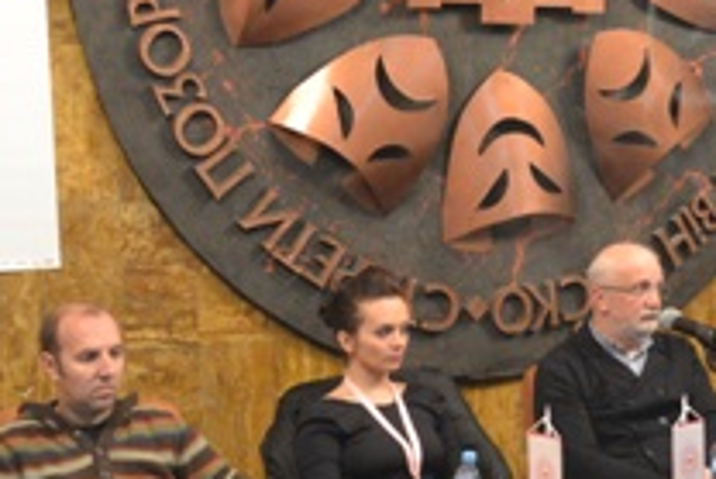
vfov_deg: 16.5
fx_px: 1652
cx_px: 606
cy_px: 298
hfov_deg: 24.0
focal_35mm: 83
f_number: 3.5
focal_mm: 18
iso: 1800
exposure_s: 1/60
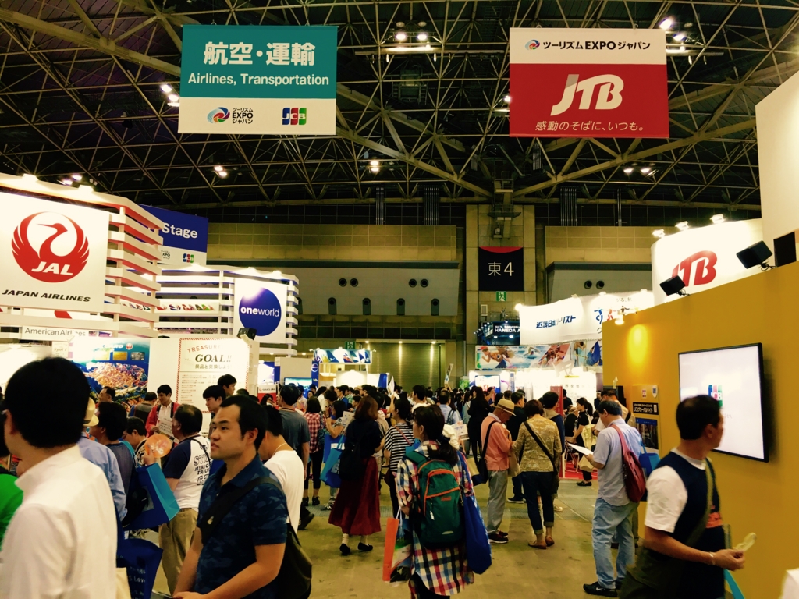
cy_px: 300
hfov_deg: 61.7
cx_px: 400
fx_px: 669
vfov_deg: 48.2
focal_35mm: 29
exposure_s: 1/30
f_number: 2.2
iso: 64
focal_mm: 4.15
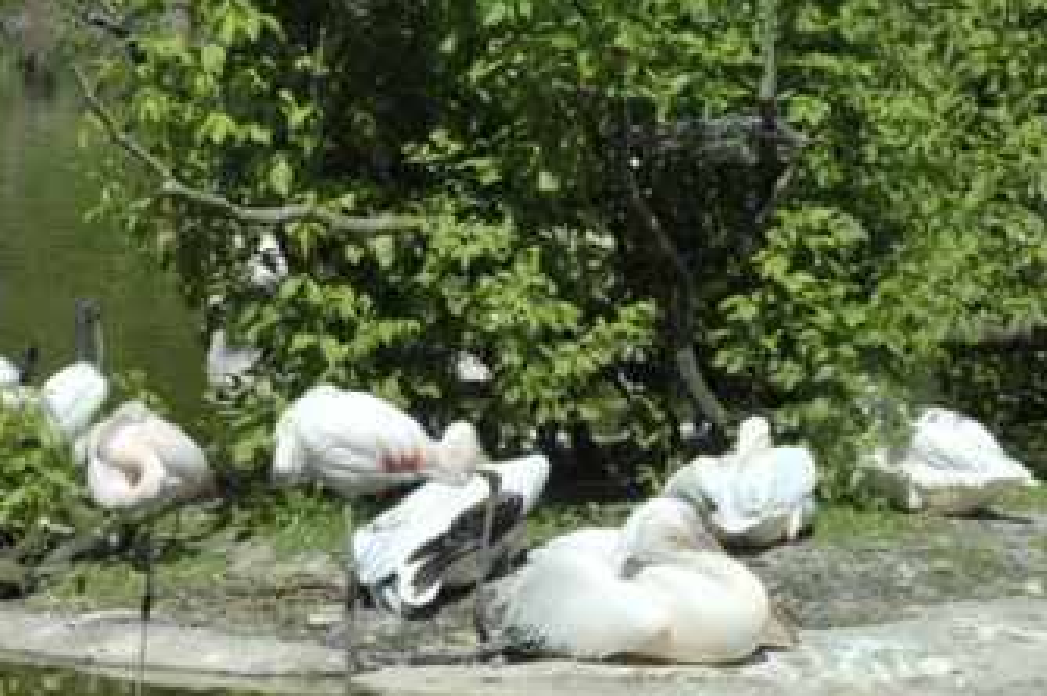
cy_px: -140
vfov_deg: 4.0
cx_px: 125
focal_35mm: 343
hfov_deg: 6.0
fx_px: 9966
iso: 250
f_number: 13
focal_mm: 112
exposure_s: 1/640
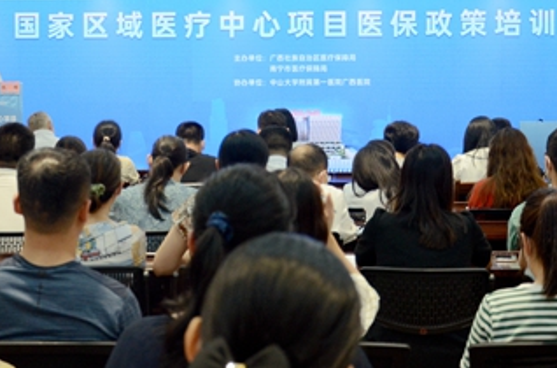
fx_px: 1311
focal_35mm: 85
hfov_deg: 24.0
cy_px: 78
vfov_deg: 15.9
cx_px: 268
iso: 1000
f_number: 4.2
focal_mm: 30
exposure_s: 1/60
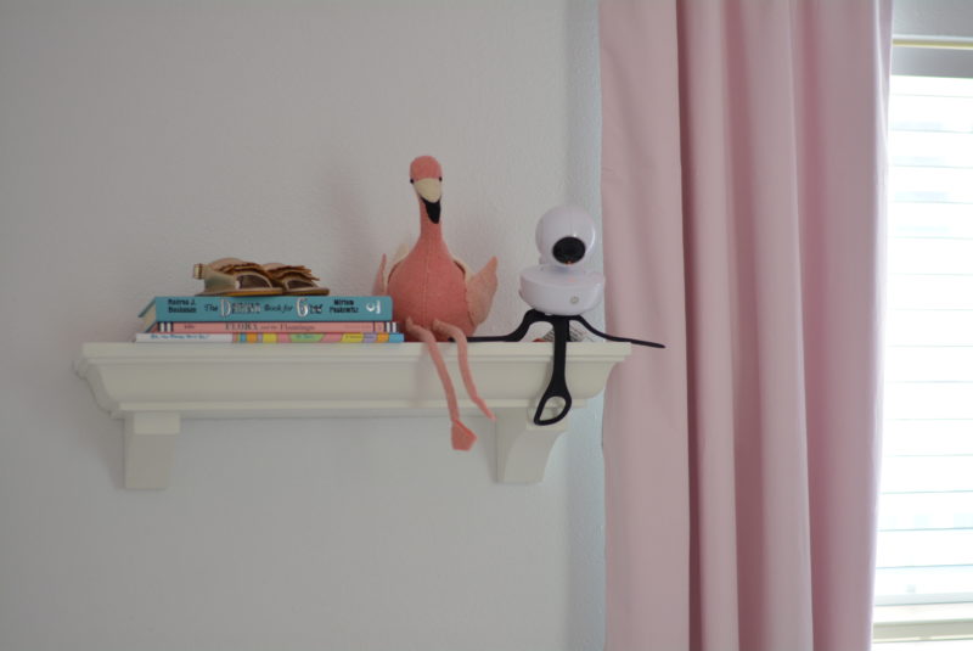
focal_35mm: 75
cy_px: 326
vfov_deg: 18.2
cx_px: 486
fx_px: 2029
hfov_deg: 27.0
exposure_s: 1/200
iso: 500
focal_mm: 50
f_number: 1.8
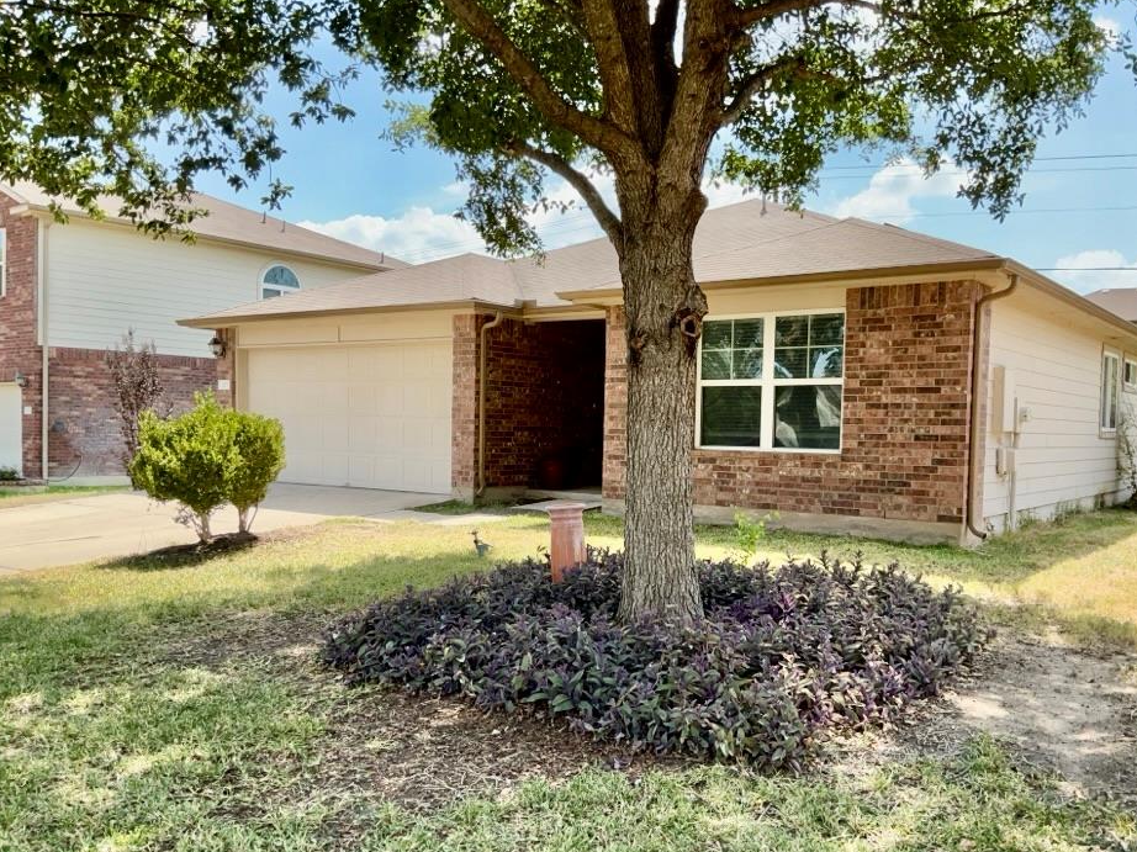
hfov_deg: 59.9
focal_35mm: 30
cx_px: 622
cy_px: 466
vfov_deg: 46.7
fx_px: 985
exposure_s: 1/929
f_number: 1.8
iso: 32
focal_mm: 3
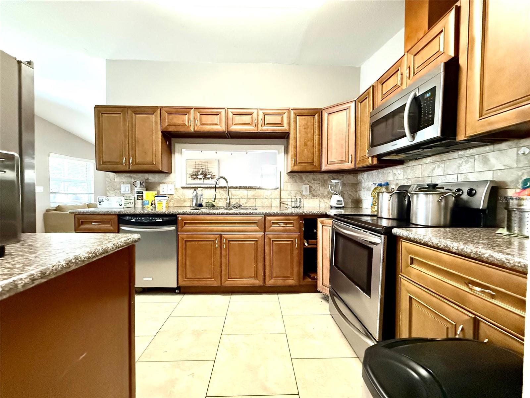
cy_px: 199
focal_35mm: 14
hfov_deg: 102.1
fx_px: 214
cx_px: 265
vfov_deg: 85.7
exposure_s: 1/60
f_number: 2.2
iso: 1000
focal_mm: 2.22
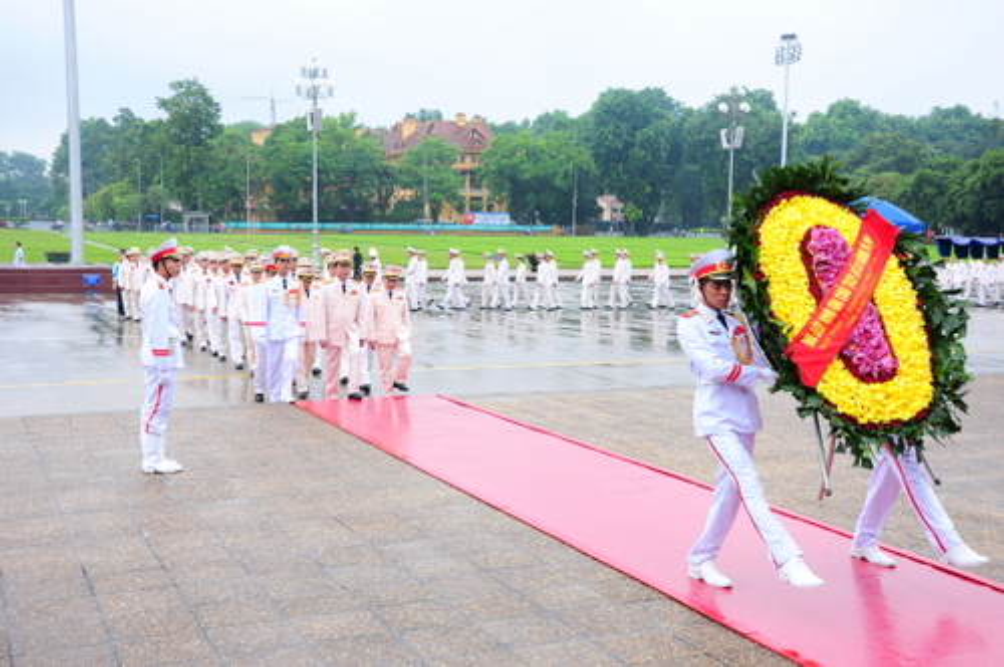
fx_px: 1253
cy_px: 334
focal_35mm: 45
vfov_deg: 29.8
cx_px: 502
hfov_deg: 43.7
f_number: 6.3
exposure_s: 1/160
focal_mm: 30
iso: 640
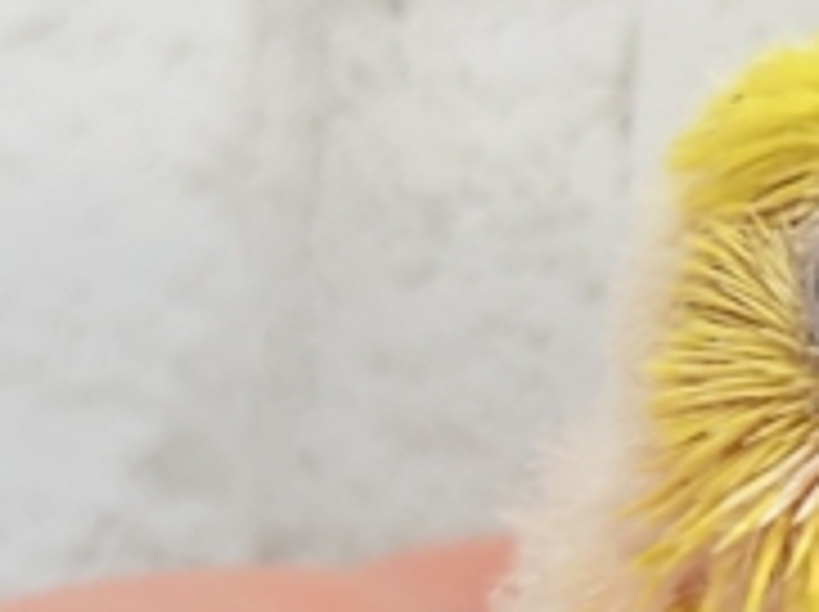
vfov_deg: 8.1
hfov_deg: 10.3
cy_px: 616
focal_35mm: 183
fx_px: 4324
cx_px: 1395
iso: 80
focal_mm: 5.96
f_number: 1.6
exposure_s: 1/100
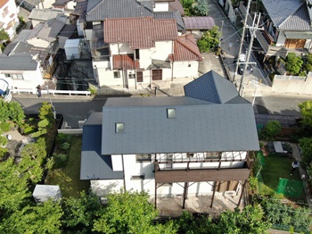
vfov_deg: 38.6
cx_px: 156
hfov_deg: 50.2
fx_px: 333
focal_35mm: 37
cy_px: 117
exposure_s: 1/500
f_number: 3.4
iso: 110
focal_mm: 6.35
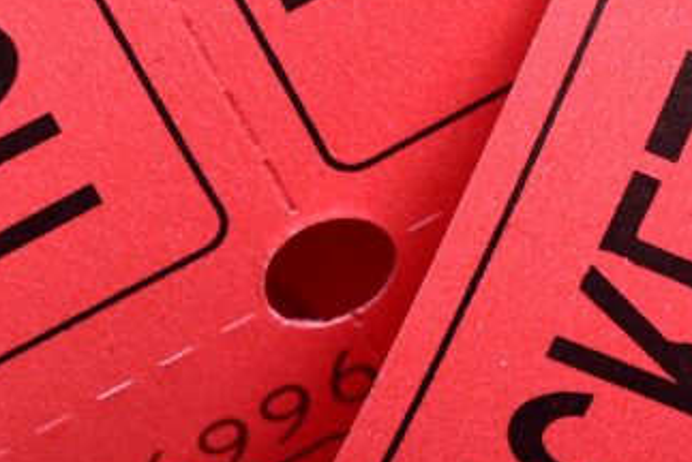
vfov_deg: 7.2
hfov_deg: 10.8
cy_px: -117
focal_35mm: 190
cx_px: 353
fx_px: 3655
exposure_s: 1/15
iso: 100
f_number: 8
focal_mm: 40
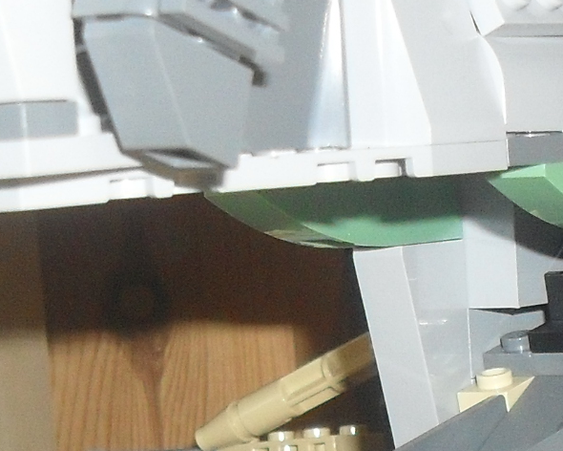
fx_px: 2499
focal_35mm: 150
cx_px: 320
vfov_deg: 10.0
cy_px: 645
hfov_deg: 12.8
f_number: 3.2
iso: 200
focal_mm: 6.3
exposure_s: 1/45
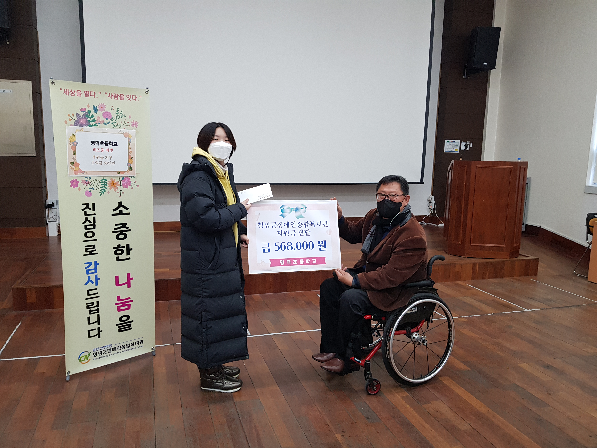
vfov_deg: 53.1
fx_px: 448
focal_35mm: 26
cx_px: 298
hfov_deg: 67.3
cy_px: 224
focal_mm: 4.2
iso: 125
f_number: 1.7
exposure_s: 1/60
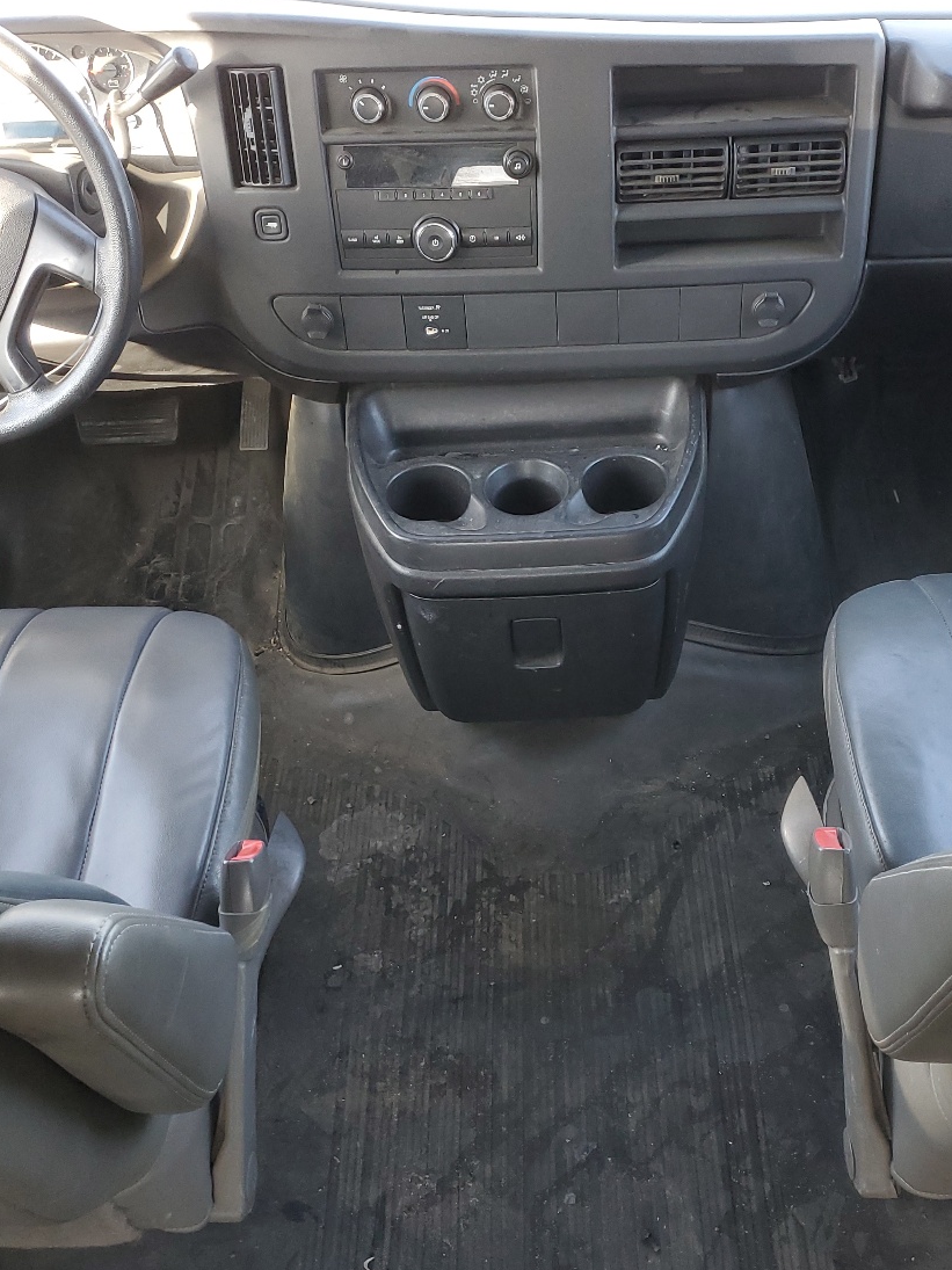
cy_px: 643
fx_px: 1394
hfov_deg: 37.7
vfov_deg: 49.0
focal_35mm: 38
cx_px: 513
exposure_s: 1/100
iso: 80
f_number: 1.5
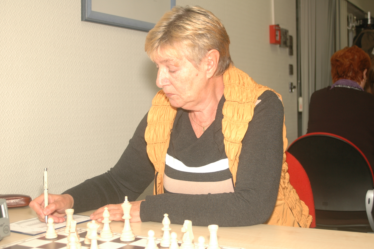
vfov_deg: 25.5
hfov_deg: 37.5
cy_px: 132
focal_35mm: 53
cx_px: 205
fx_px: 550
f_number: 4.8
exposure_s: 1/60
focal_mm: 32
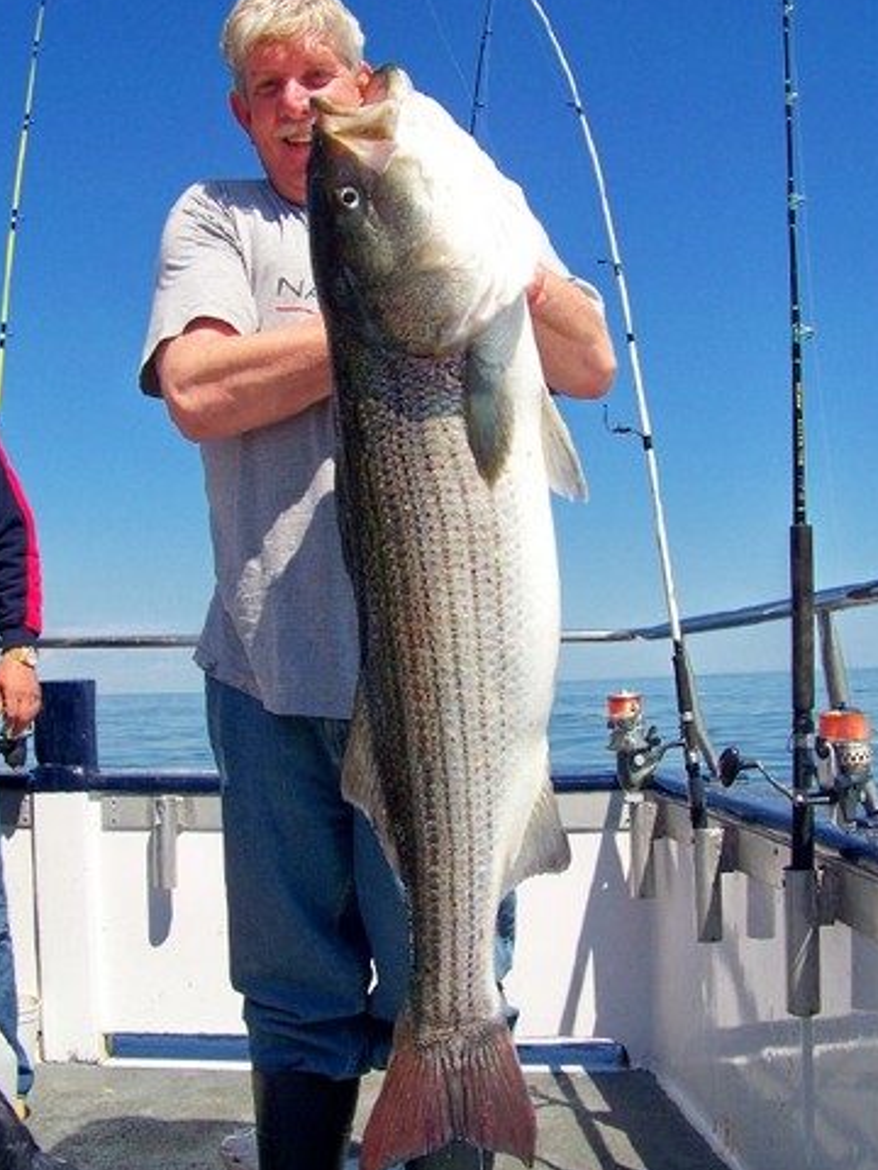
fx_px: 1353
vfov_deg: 46.8
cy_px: 611
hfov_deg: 35.9
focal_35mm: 40
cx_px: 415
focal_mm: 5.85
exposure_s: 1/640
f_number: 4
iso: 64
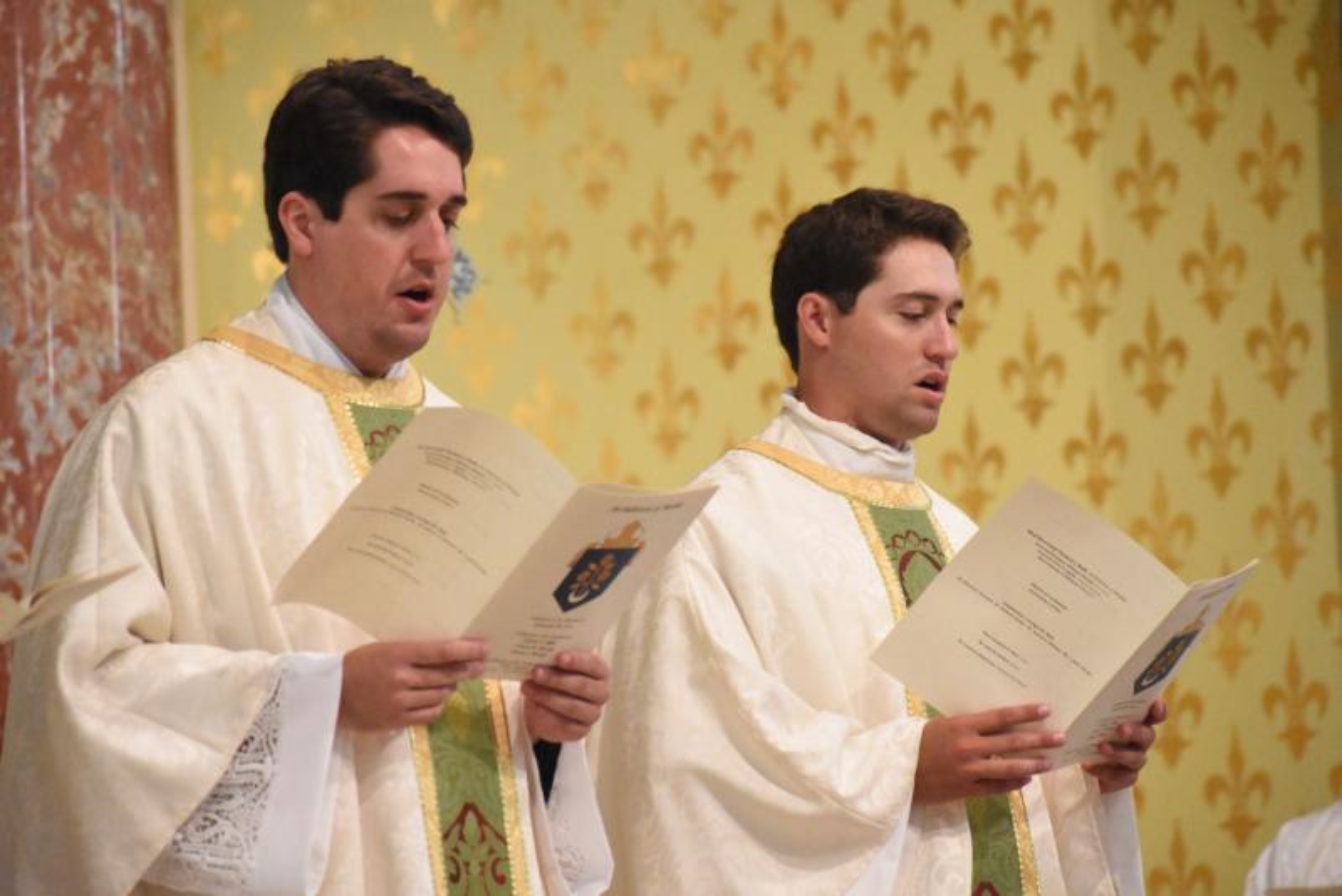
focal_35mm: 218
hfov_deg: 9.5
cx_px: 671
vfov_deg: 6.3
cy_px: 448
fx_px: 8110
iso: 10000
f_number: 4.8
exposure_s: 1/250
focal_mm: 145
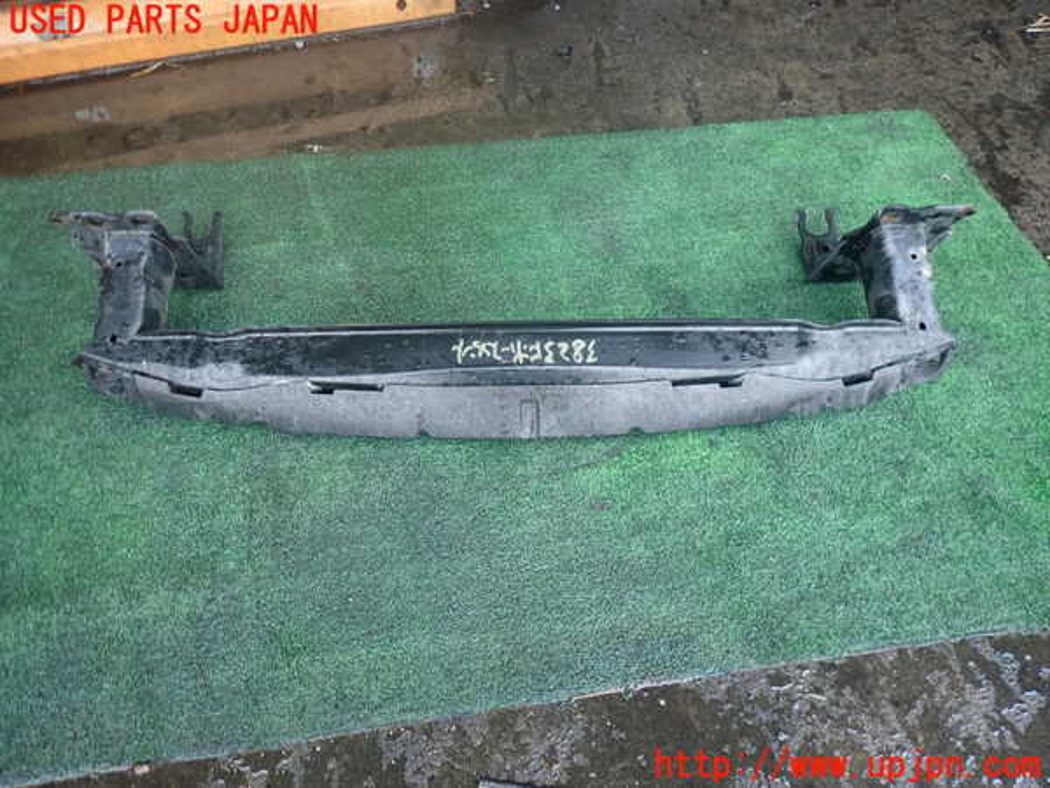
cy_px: 394
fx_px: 758
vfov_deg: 54.9
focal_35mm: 25
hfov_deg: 69.4
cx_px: 525
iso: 200
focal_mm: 4.5
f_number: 2
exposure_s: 1/100
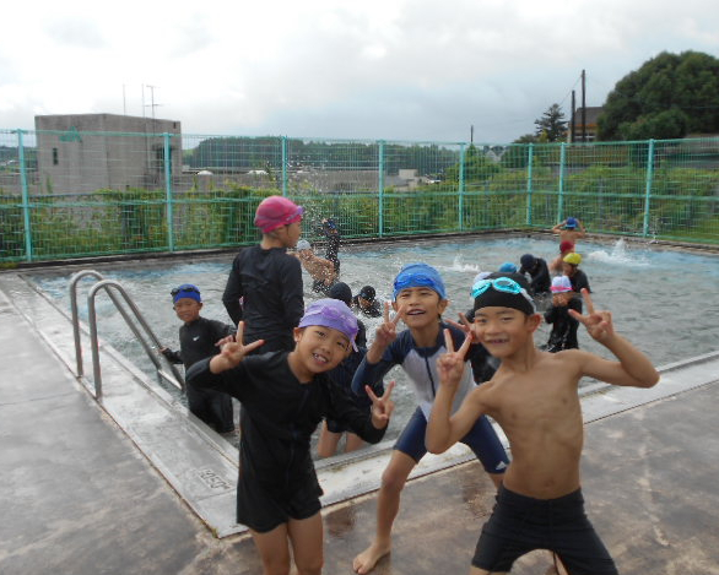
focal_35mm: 32
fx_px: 681
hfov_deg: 55.7
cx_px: 357
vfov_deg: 45.8
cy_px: 293
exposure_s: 1/640
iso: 80
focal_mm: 5.1
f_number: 3.4
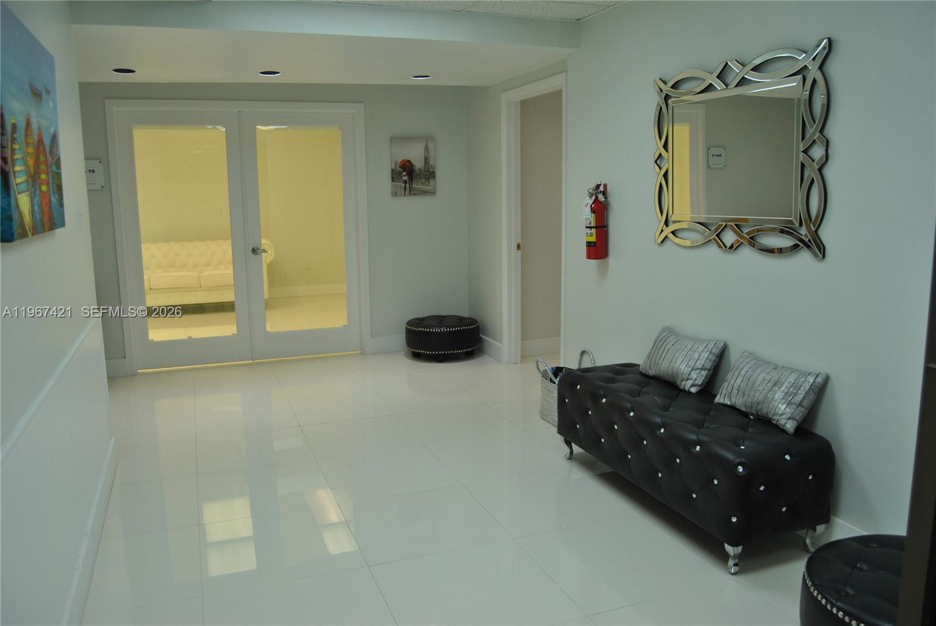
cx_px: 468
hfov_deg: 67.3
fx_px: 703
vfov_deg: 48.0
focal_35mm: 27
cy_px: 313
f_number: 5
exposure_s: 1/100
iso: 200
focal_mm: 18
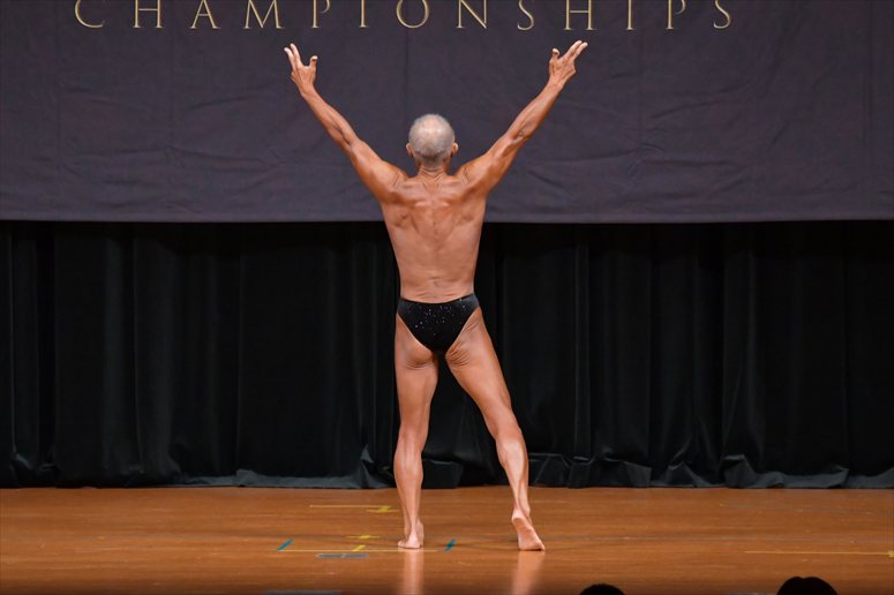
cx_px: 447
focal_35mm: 255
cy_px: 298
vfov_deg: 5.4
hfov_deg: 8.1
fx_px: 6329
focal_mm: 170
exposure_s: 1/400
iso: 5000
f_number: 5.6
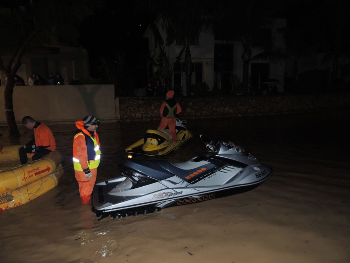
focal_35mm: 24
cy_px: 132
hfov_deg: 71.6
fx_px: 243
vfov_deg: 56.8
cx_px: 175
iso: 220
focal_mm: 4.3
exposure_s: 1/30
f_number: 3
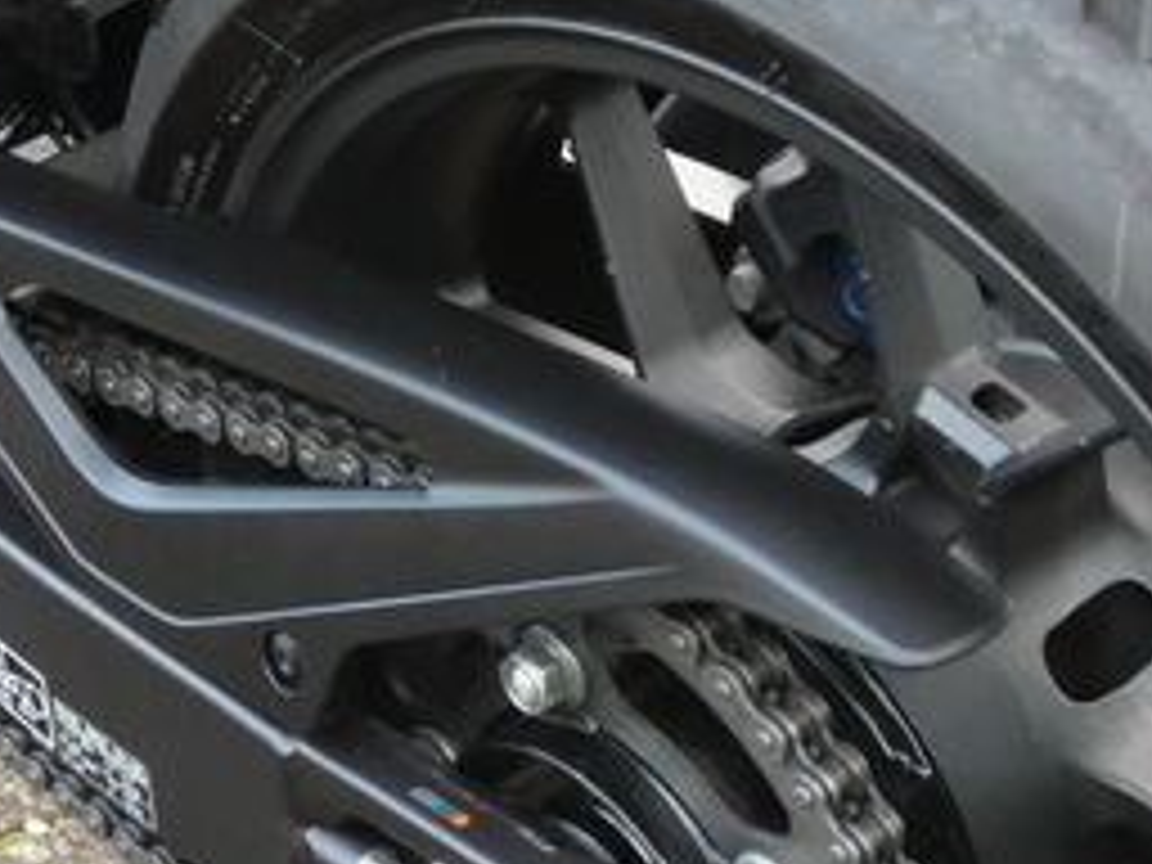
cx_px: 0
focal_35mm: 120
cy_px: 58
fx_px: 3994
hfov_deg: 16.1
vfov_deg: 12.2
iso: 640
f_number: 3.8
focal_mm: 8.6
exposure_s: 1/80
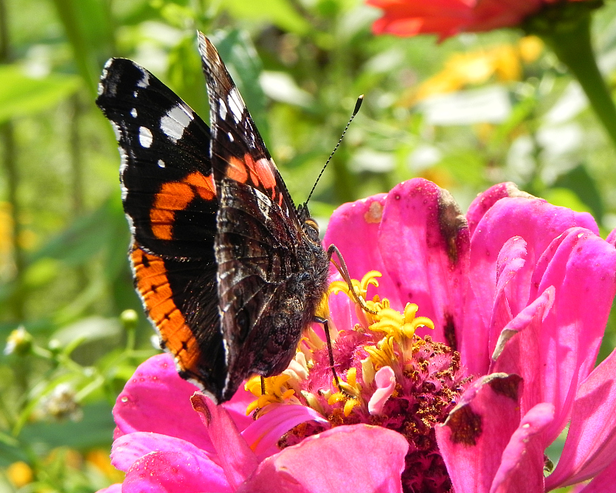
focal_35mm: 100
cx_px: 302
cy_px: 245
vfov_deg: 15.4
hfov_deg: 19.2
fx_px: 1823
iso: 160
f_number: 6.3
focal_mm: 16.9
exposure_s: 1/245
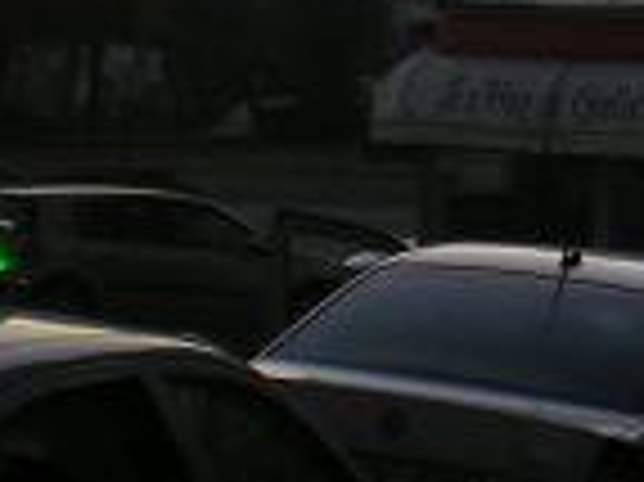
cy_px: -180
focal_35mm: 140
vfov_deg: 10.3
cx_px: 1004
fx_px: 2602
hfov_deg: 13.2
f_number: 3.1
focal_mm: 6.3
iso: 64
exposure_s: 1/250
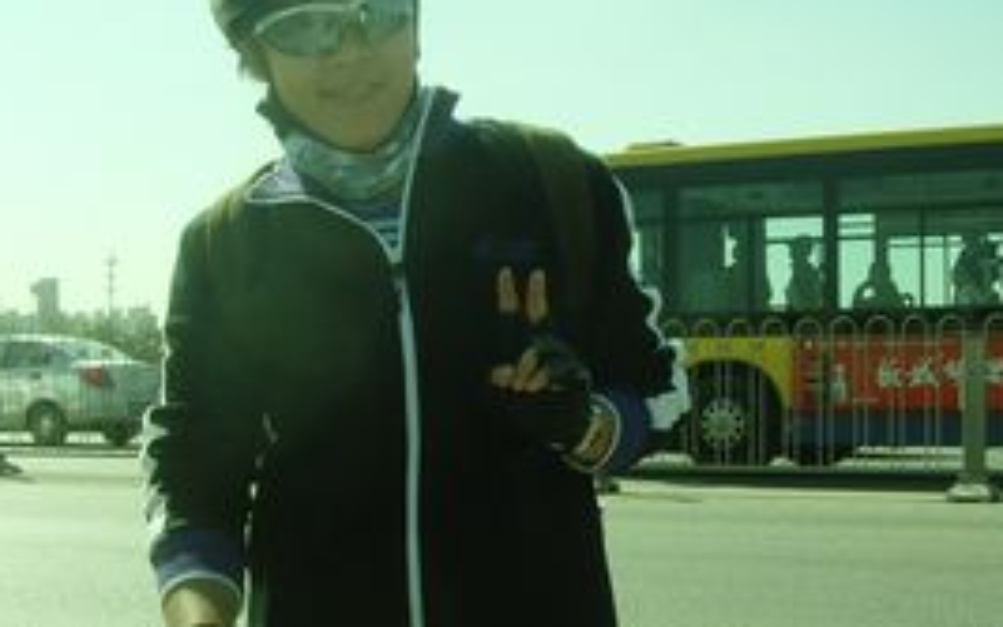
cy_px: 375
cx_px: 612
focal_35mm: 62
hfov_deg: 32.8
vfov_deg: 20.9
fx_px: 1695
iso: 80
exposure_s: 1/250
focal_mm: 6.6
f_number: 6.3
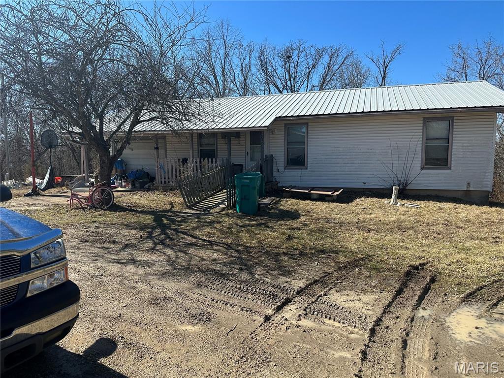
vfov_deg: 56.8
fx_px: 349
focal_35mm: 24
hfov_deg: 71.6
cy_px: 189
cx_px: 252
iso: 80
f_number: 1.78
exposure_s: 1/3247
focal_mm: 6.86
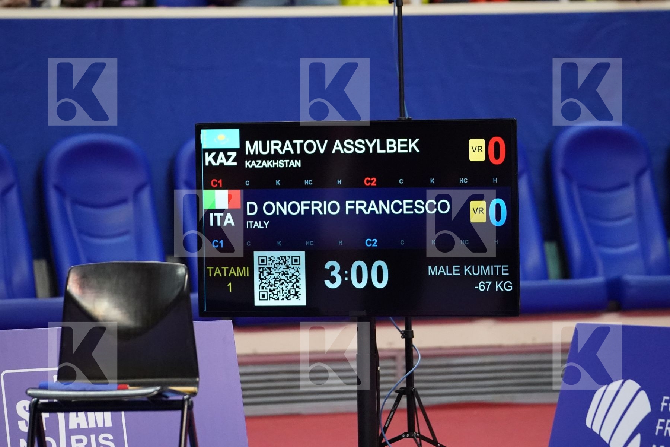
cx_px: 335
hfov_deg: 6.9
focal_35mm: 300
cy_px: 224
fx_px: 5583
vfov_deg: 4.6
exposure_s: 1/1000
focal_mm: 200
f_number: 2.8
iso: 6400
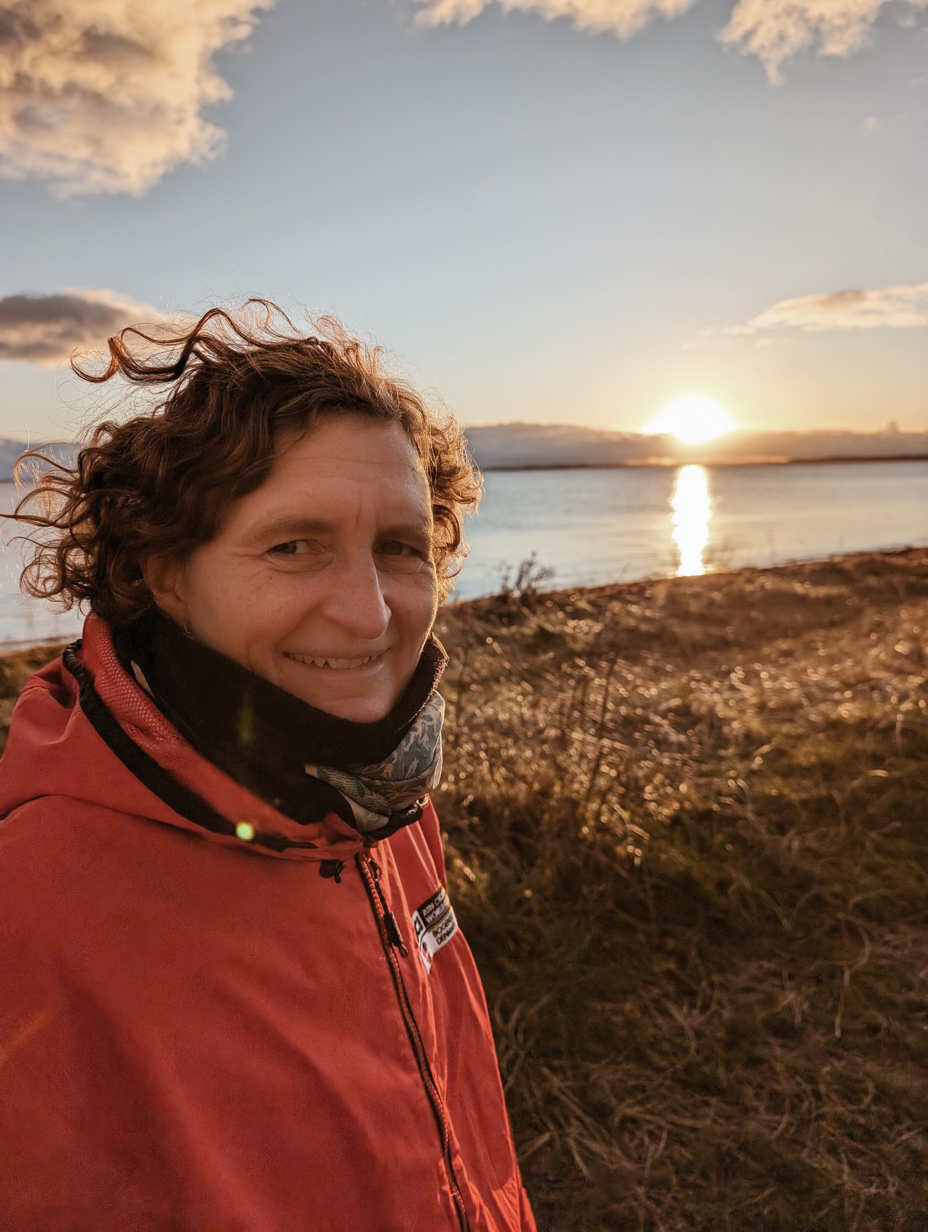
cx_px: 464
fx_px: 856
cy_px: 616
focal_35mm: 24
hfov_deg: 56.9
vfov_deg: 71.5
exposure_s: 1/1271
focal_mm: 6.9
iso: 24
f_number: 1.68
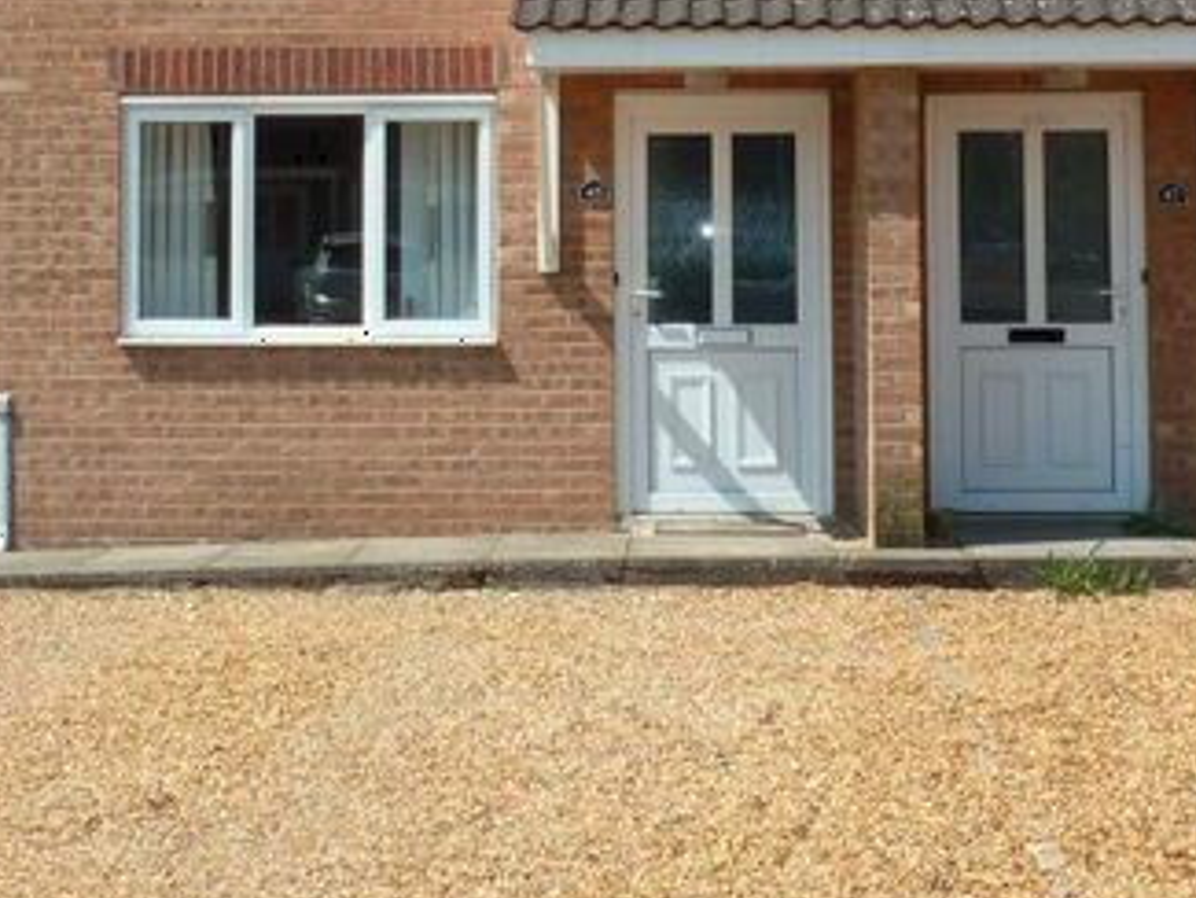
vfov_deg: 20.2
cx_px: 534
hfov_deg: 27.4
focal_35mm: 71
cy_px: 31
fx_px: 2454
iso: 100
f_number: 4.5
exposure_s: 1/500
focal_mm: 5.9
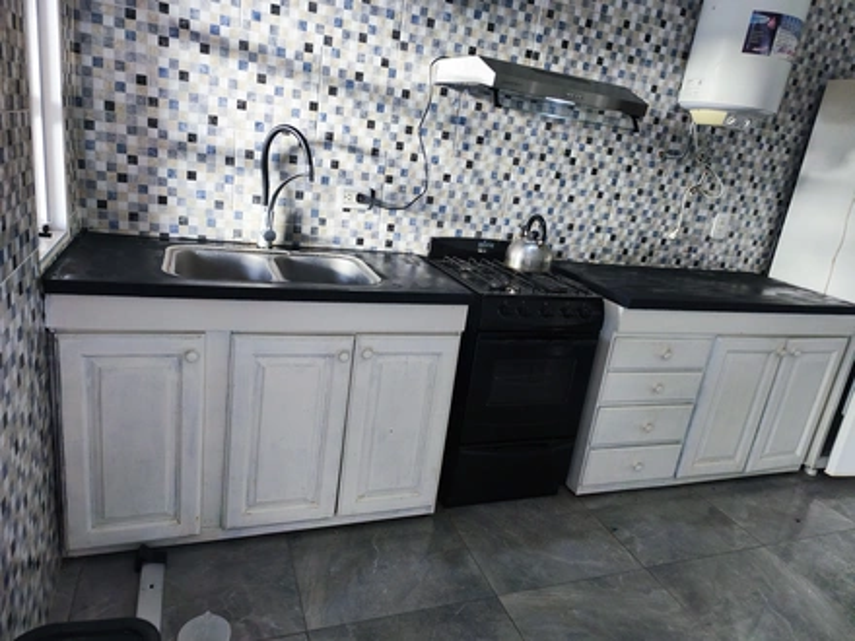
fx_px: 568
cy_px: 320
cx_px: 428
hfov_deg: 73.9
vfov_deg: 58.9
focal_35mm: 23
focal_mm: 6.14
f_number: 1.65
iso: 500
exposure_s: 1/50
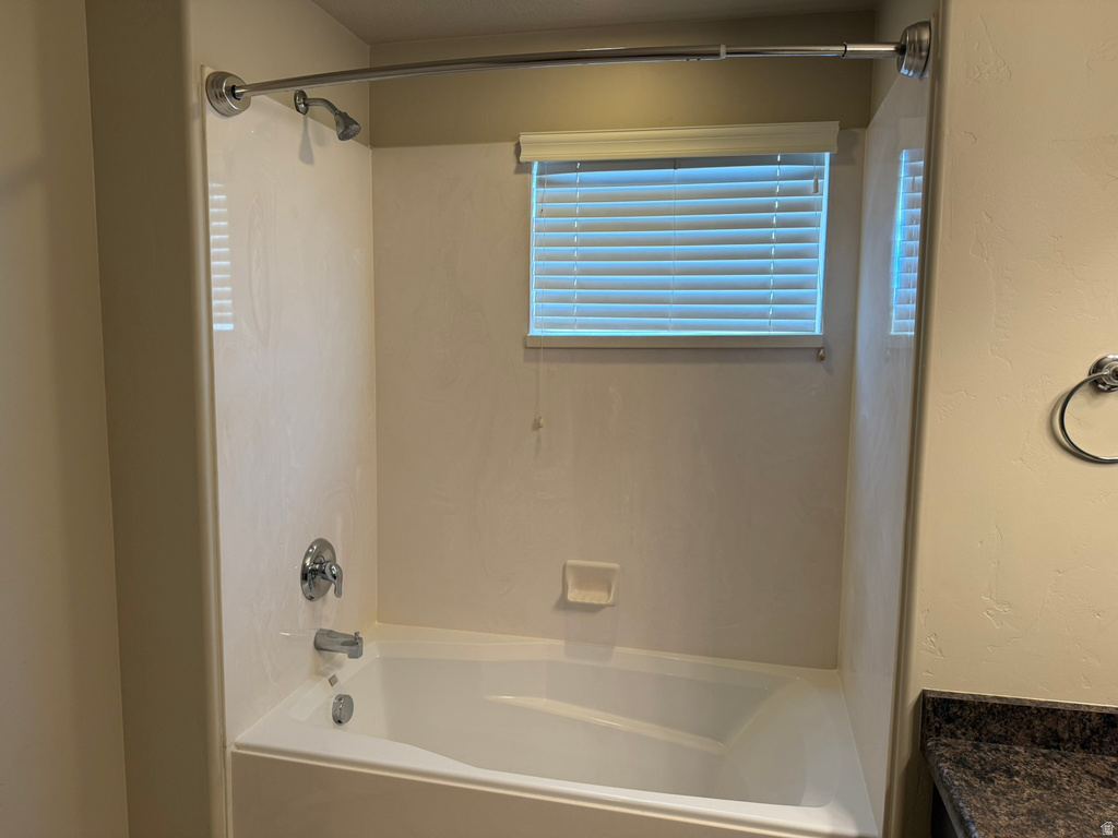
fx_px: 775
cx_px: 559
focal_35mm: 24
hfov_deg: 71.6
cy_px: 419
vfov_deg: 56.8
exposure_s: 1/120
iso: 125
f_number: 1.78
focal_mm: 6.76
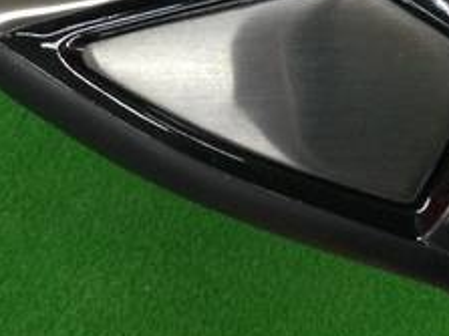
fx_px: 1154
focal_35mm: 89
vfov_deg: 15.6
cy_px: -121
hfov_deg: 22.0
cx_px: 270
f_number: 2.4
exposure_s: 1/30
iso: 100
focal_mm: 3.3
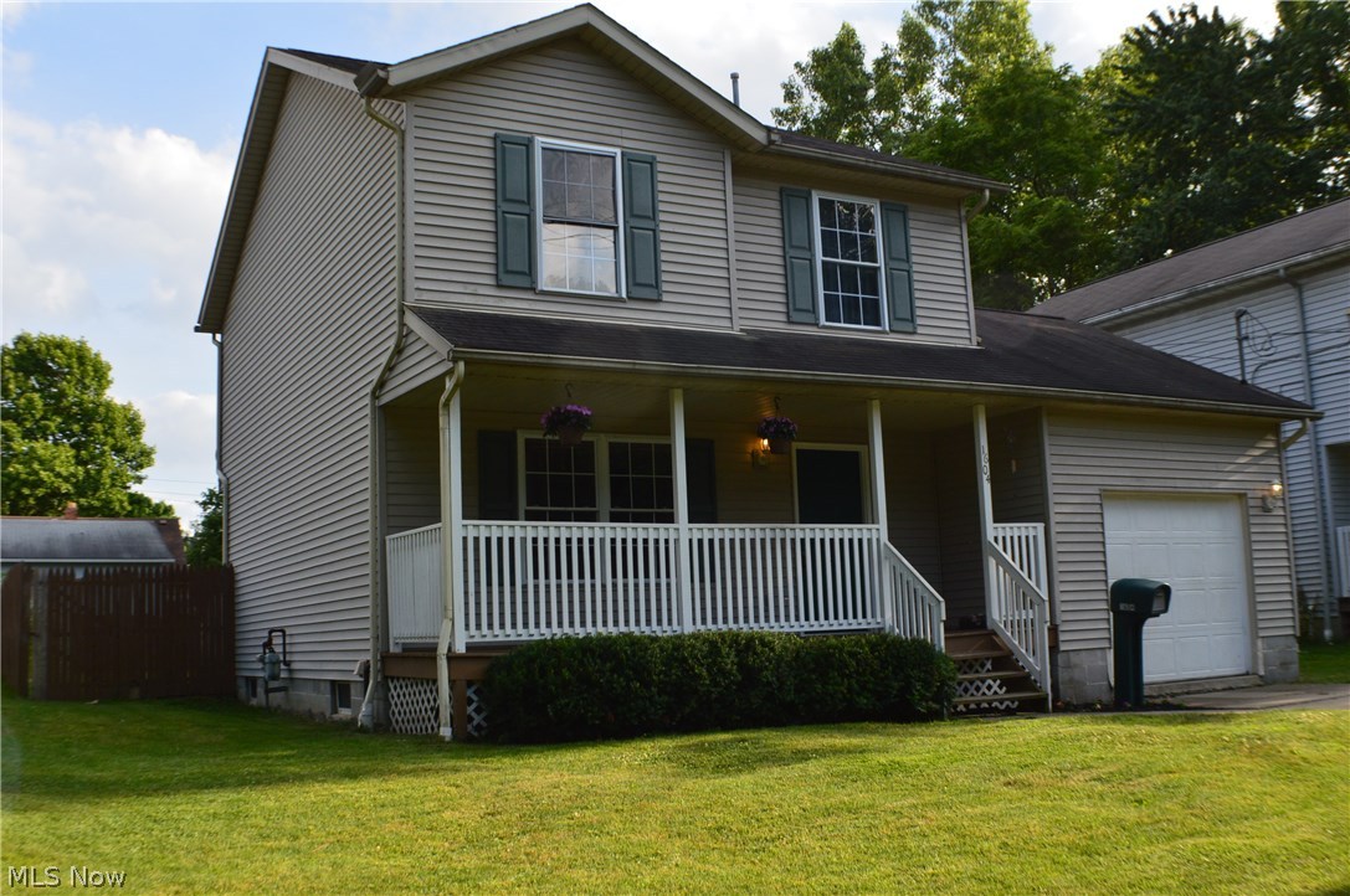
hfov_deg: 41.2
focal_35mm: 48
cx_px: 675
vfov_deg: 28.0
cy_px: 448
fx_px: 1798
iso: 400
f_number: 10
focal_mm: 32
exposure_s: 1/250
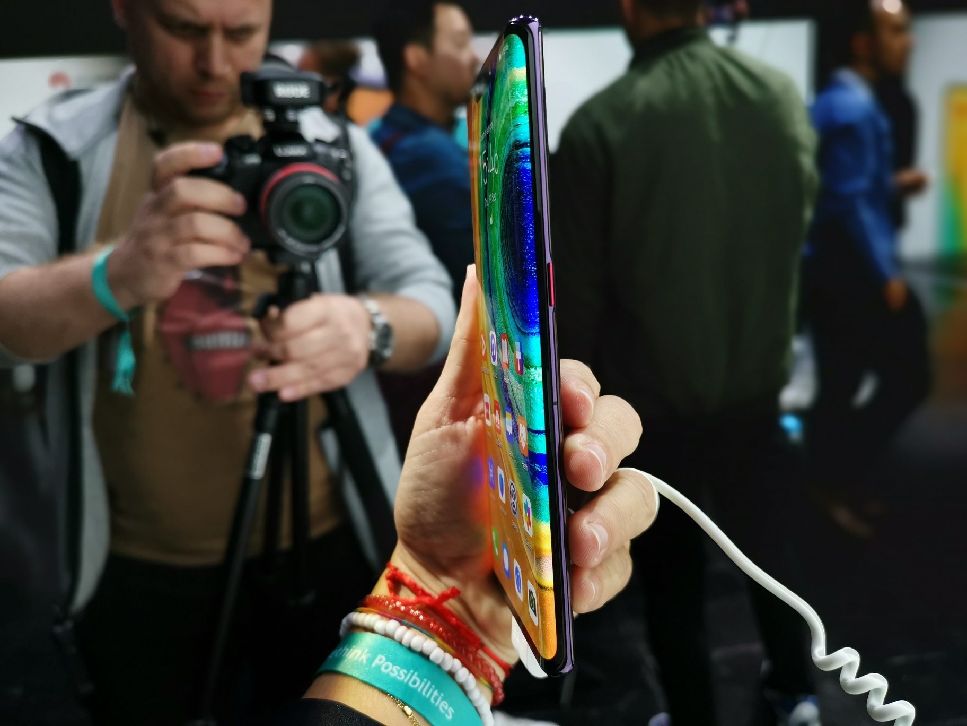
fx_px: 754
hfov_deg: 65.3
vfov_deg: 51.4
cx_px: 484
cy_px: 363
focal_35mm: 27
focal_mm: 3.95
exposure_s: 1/100
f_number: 1.8
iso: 160
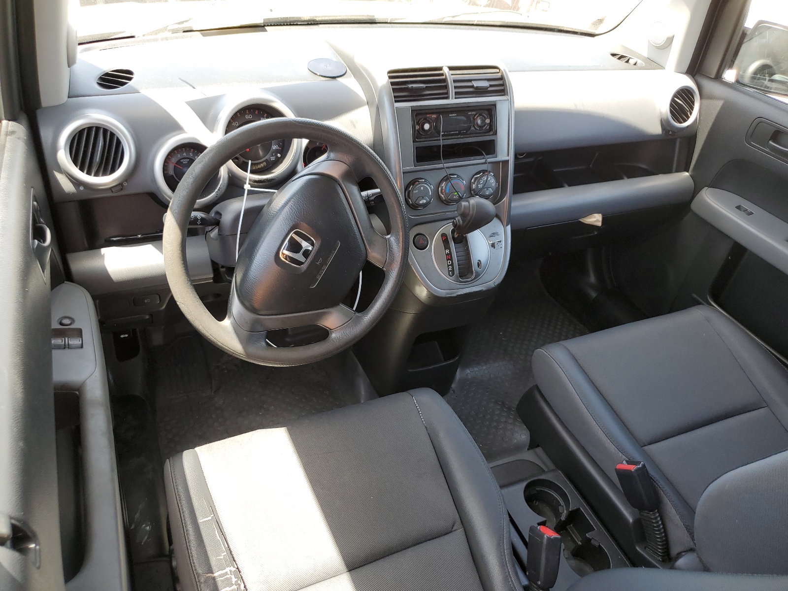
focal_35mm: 26
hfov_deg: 67.3
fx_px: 592
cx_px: 394
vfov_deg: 53.1
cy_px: 296
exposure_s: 1/167
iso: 50
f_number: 1.5
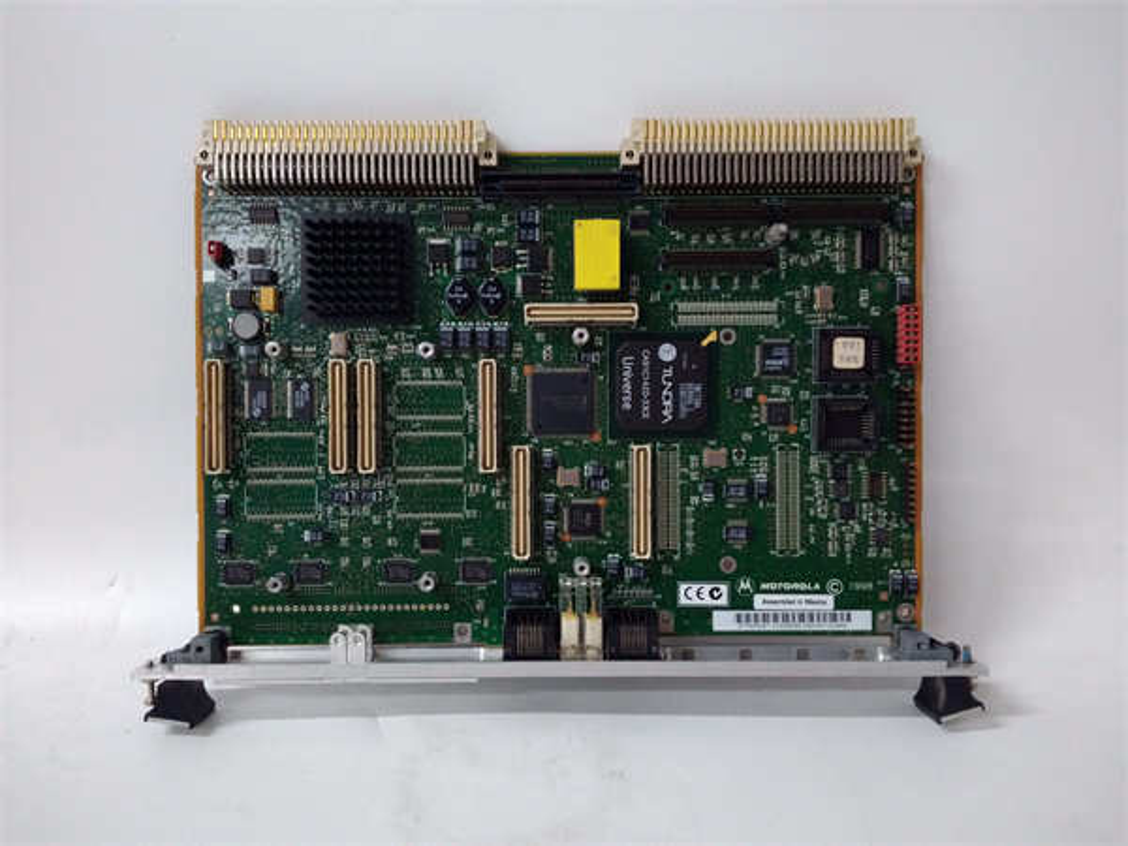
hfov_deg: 65.3
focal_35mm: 27
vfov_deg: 51.4
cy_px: 423
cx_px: 564
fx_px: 880
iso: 617
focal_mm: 3.79
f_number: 2
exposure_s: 1/33
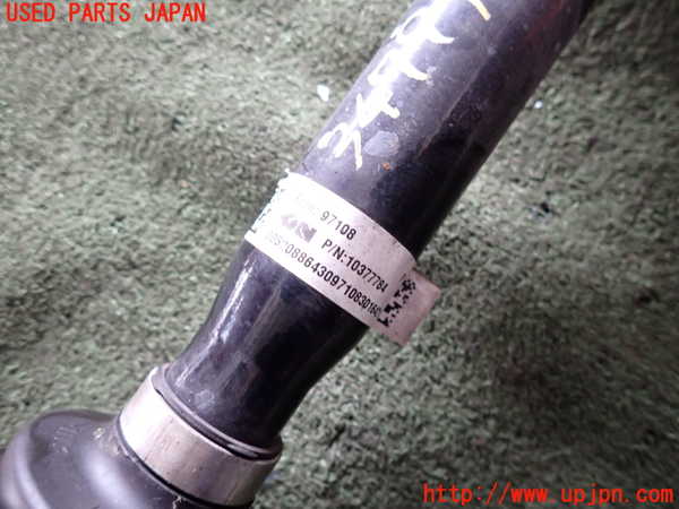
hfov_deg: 69.4
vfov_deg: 54.9
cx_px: 340
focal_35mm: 25
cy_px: 254
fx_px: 490
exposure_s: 1/30
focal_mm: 4.5
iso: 400
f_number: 2
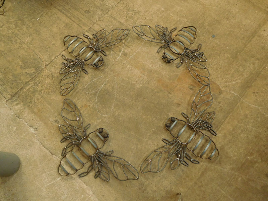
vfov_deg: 54.9
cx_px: 134
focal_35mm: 25
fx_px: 194
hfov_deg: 69.4
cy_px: 100
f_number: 3.4
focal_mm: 4.5
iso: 400
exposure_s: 1/40
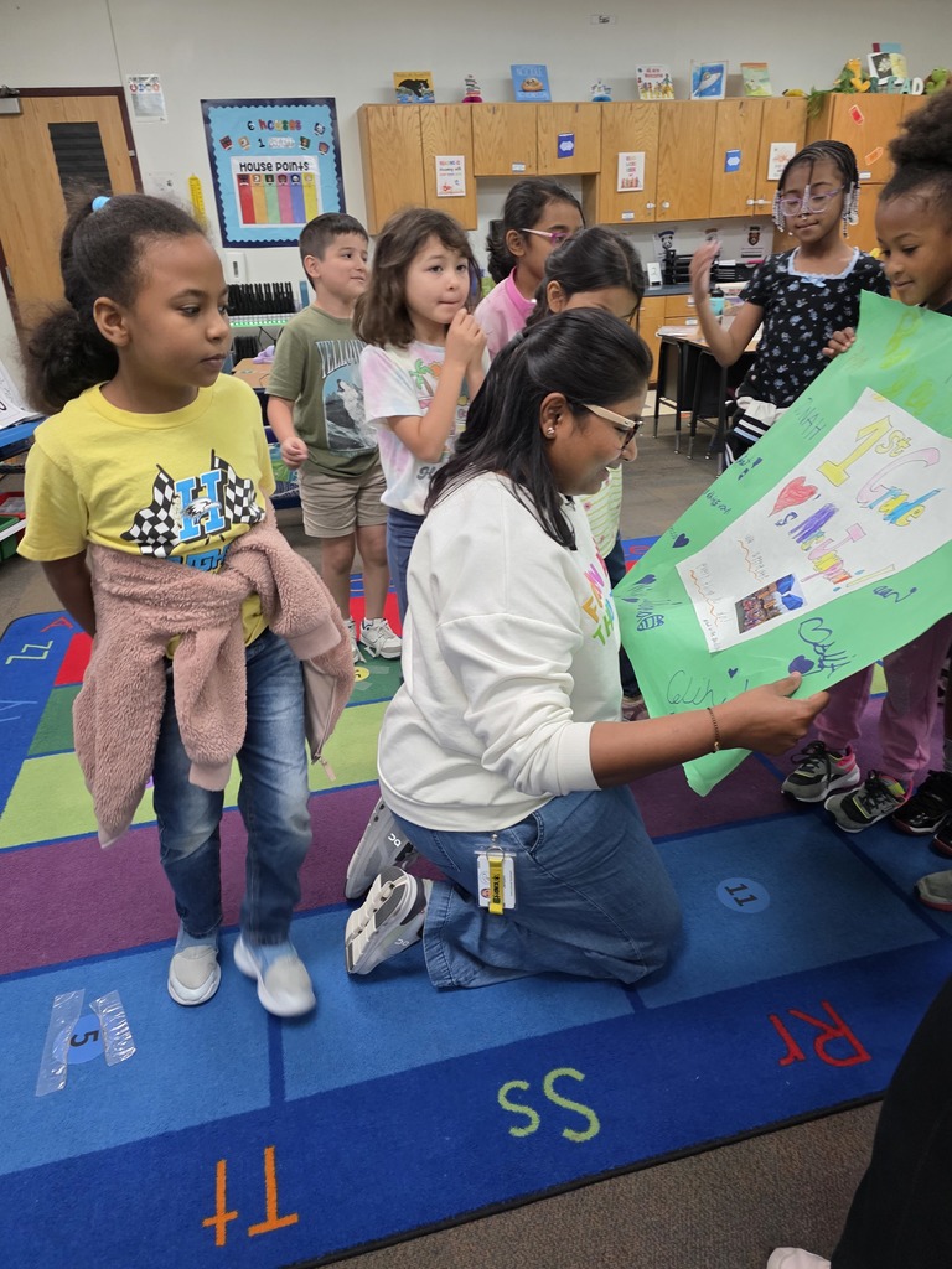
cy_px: 634
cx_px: 476
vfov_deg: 73.9
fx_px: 843
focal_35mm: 23
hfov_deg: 58.9
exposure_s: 1/120
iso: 400
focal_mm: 6.3
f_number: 1.7
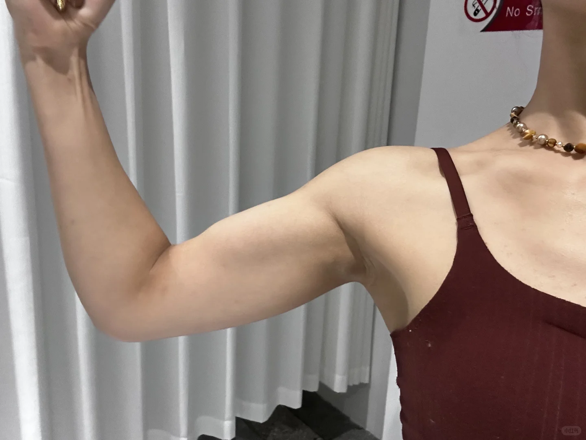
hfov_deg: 60.0
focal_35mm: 30
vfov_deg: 46.8
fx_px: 508
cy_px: 220
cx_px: 293
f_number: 1.9
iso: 320
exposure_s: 1/25
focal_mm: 2.69
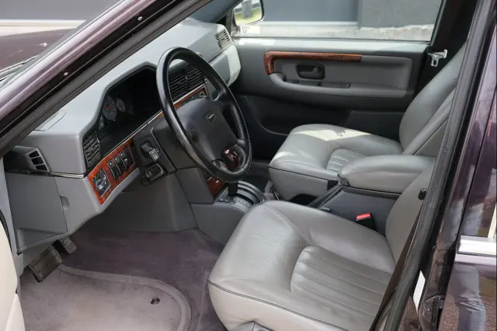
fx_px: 648
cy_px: 166
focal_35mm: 47
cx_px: 248
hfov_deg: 41.9
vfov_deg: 28.6
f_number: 5
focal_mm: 31.5
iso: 320
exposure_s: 1/125
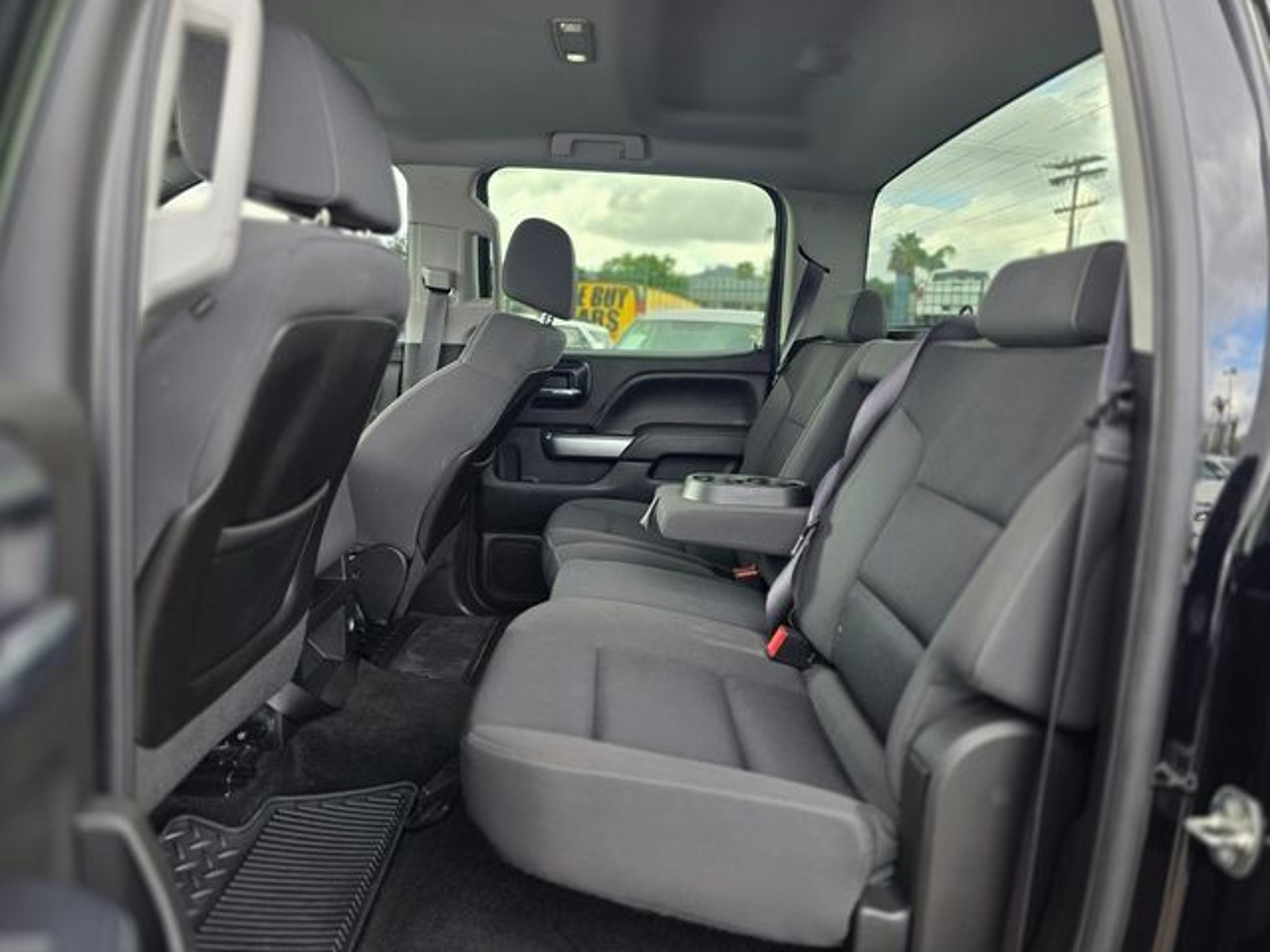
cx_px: 635
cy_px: 476
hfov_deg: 73.9
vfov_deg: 58.9
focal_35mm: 23
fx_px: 844
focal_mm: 6.3
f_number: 1.7
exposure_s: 1/180
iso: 80
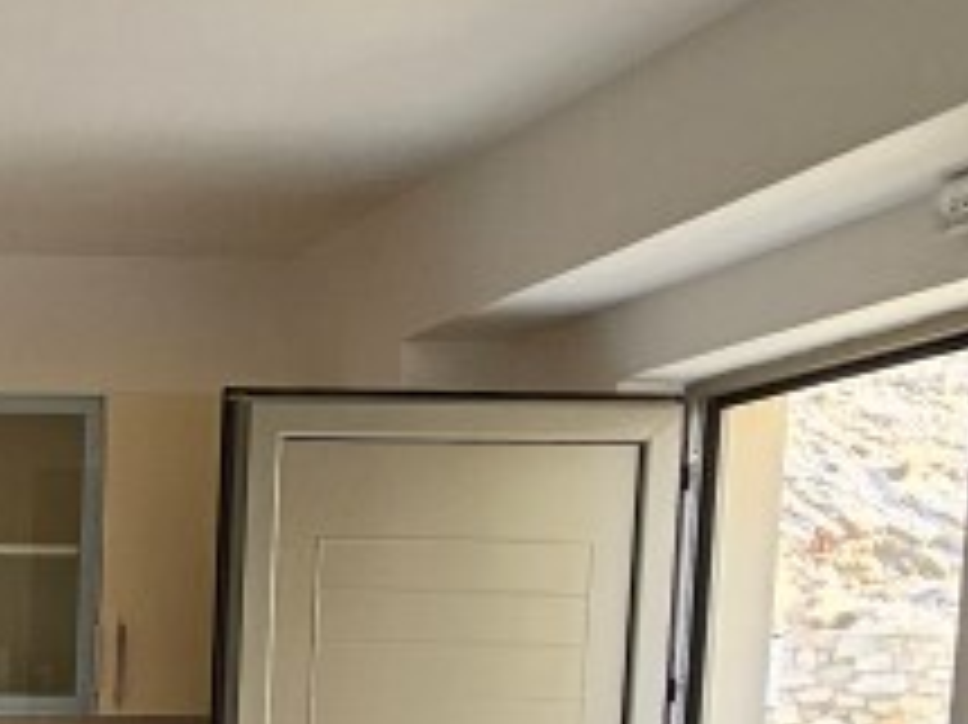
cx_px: -392
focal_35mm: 62
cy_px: 877
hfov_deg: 25.4
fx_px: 1733
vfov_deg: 21.8
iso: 80
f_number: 2.2
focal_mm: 2.2
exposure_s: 1/100
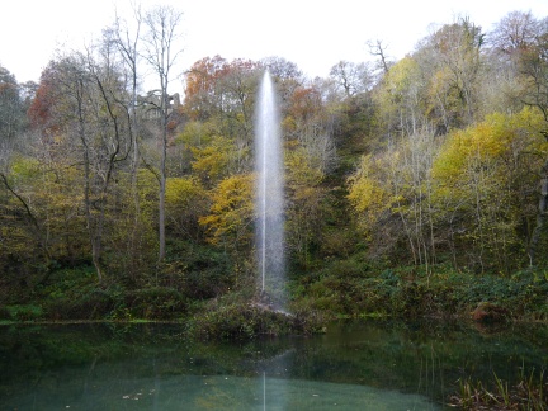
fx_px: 443
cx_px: 274
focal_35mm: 28
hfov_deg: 63.4
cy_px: 206
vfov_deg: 49.7
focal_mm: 14
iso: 160
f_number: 4
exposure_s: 1/125
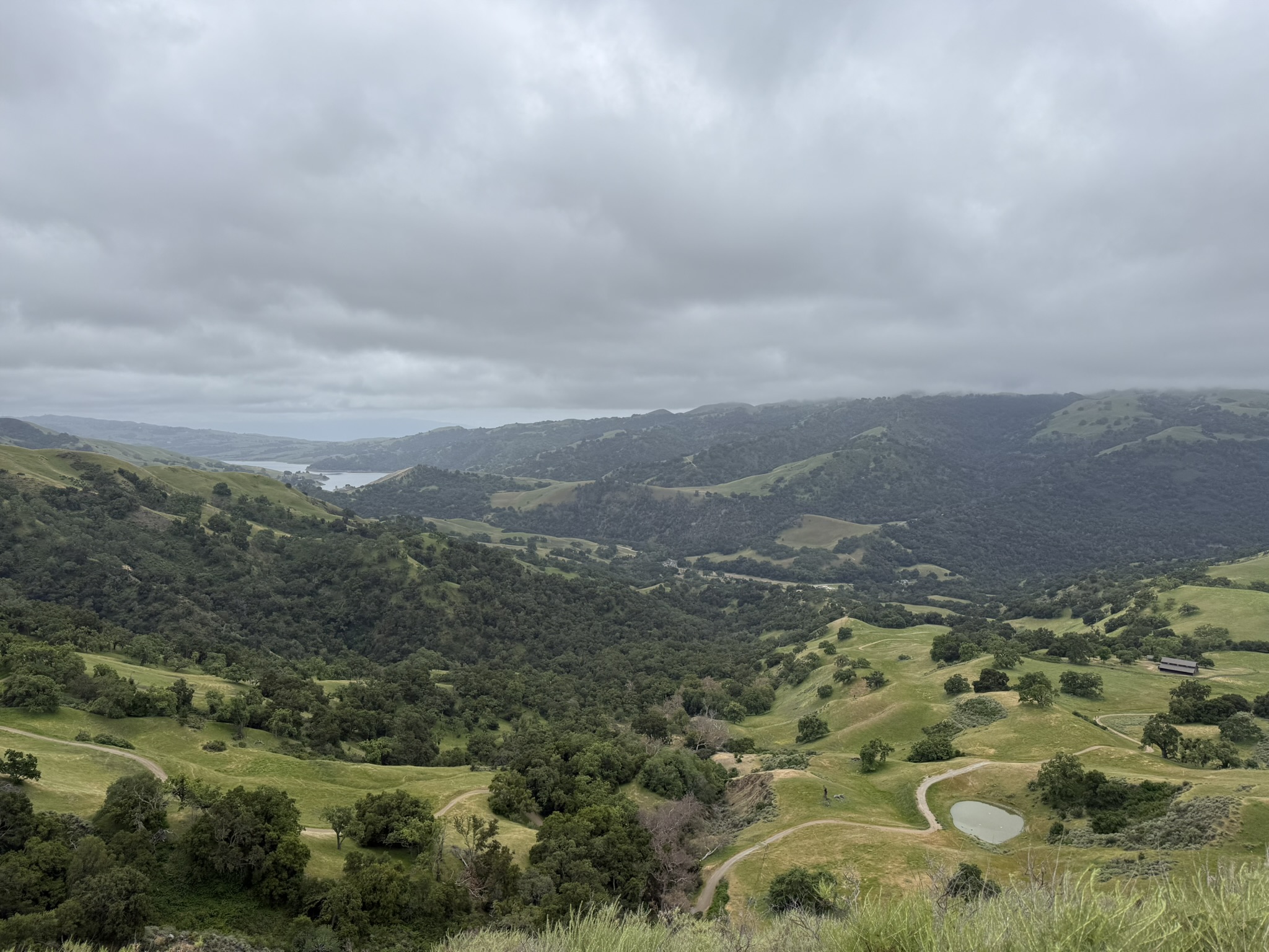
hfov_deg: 71.6
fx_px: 880
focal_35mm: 24
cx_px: 634
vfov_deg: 56.8
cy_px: 476
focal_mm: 6.76
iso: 80
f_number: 1.78
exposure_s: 1/7353
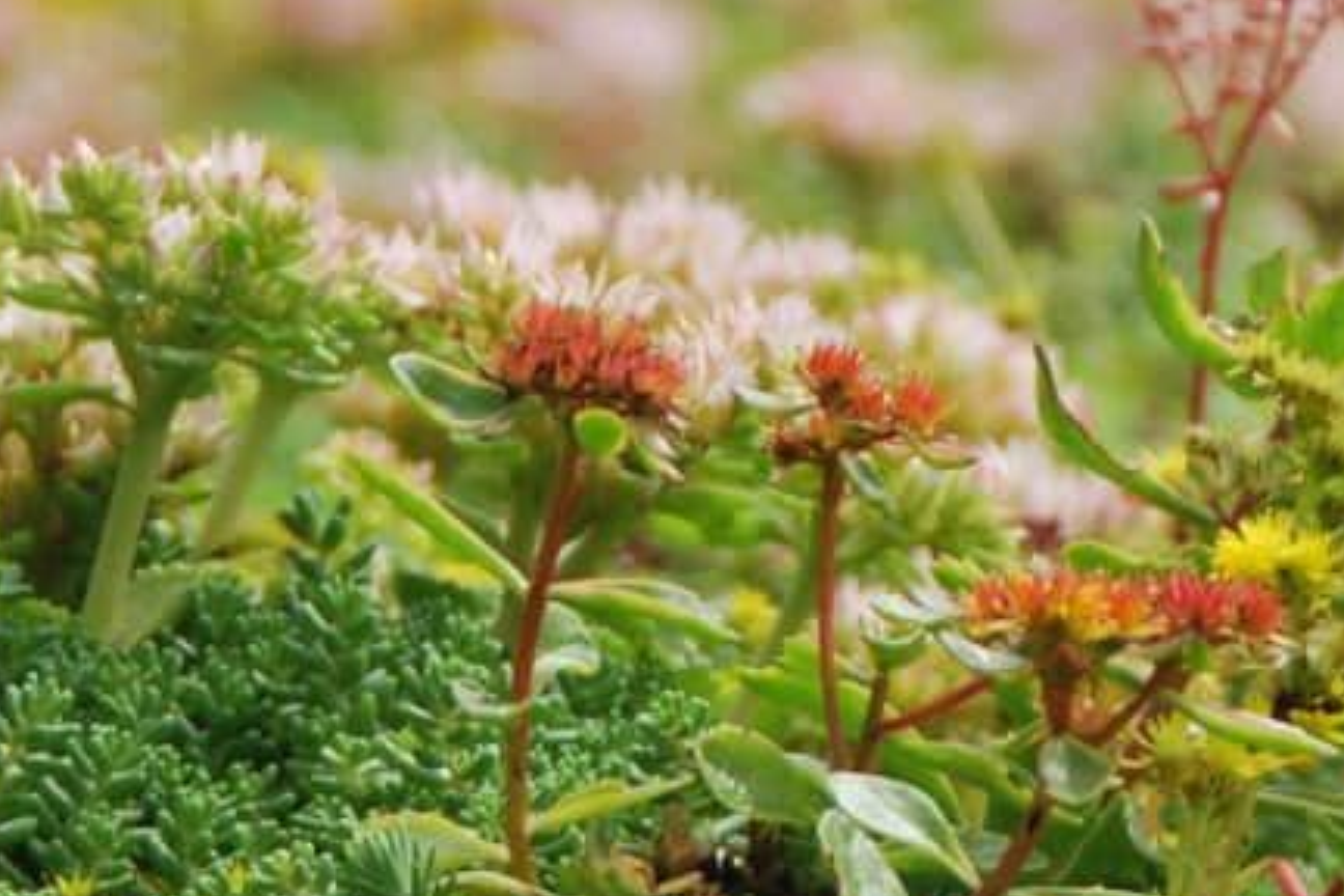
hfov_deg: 5.0
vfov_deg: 3.4
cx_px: 958
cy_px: 644
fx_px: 15305
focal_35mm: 410
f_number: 5.6
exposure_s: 1/500
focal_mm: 82
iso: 125
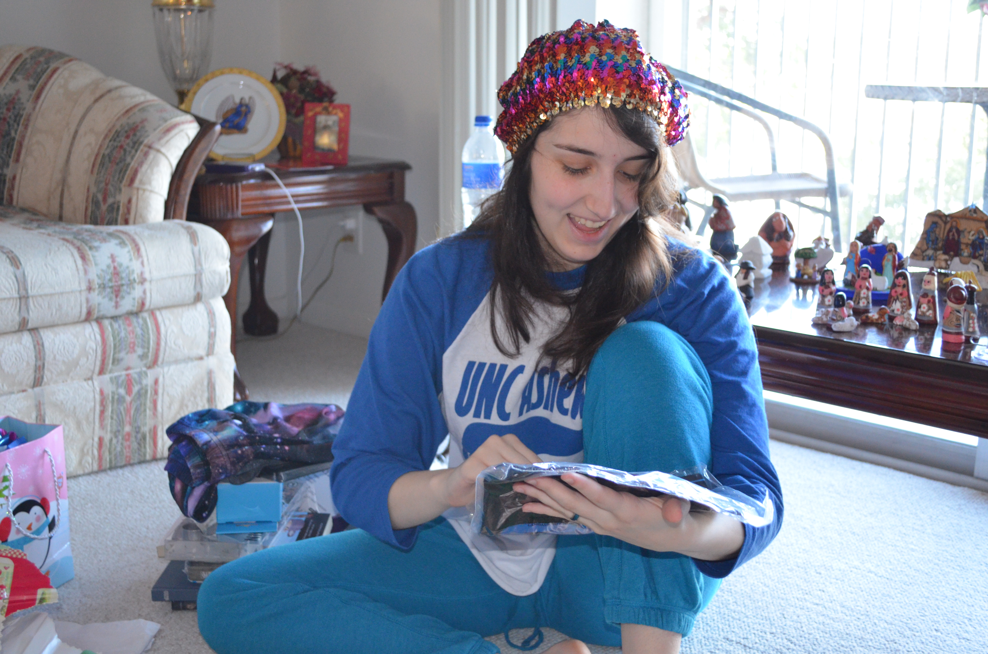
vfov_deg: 29.7
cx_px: 494
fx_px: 1232
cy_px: 327
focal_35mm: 45
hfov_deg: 43.7
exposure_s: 1/60
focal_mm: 30
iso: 2000
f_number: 4.5
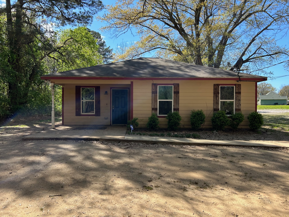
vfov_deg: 53.1
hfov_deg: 67.3
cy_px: 108
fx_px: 217
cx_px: 144
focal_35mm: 26
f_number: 1.5
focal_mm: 5.7
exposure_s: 1/1266
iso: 50
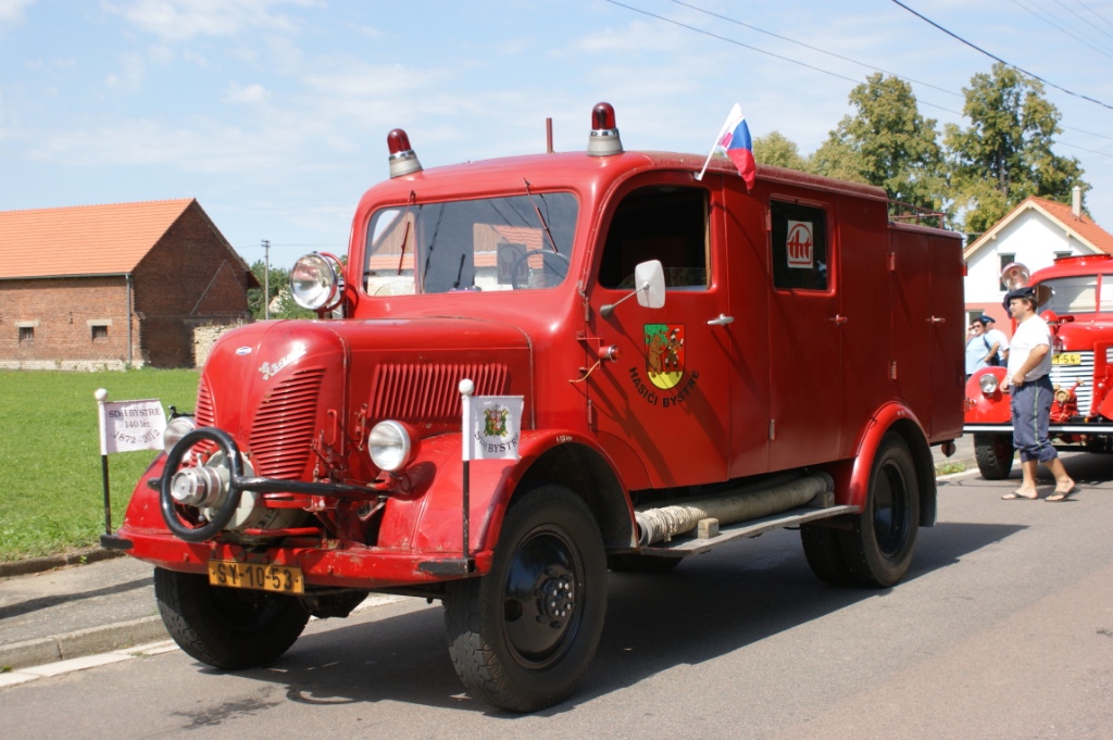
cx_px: 556
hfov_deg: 43.6
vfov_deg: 29.8
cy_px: 370
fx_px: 1390
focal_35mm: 45
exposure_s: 1/320
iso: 100
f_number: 5
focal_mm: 30
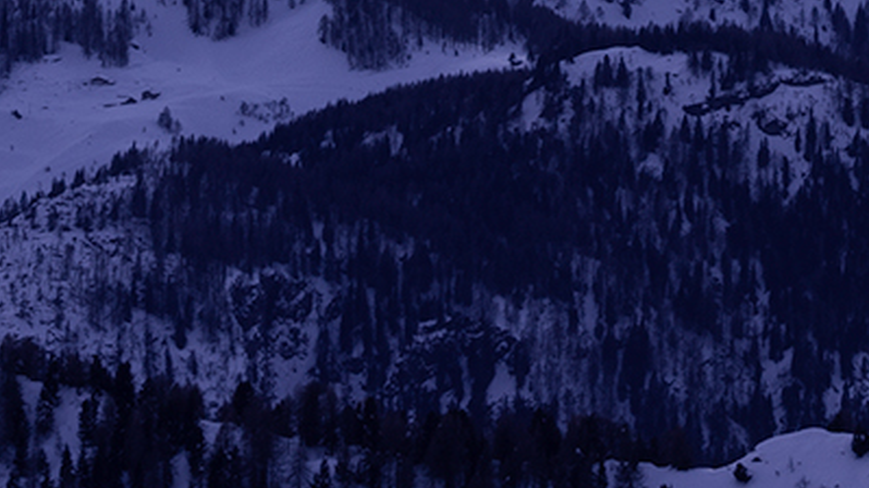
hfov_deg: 4.0
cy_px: -629
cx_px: 1228
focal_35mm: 538
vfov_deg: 2.2
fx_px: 12391
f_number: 13
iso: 100
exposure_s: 1/2
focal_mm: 100
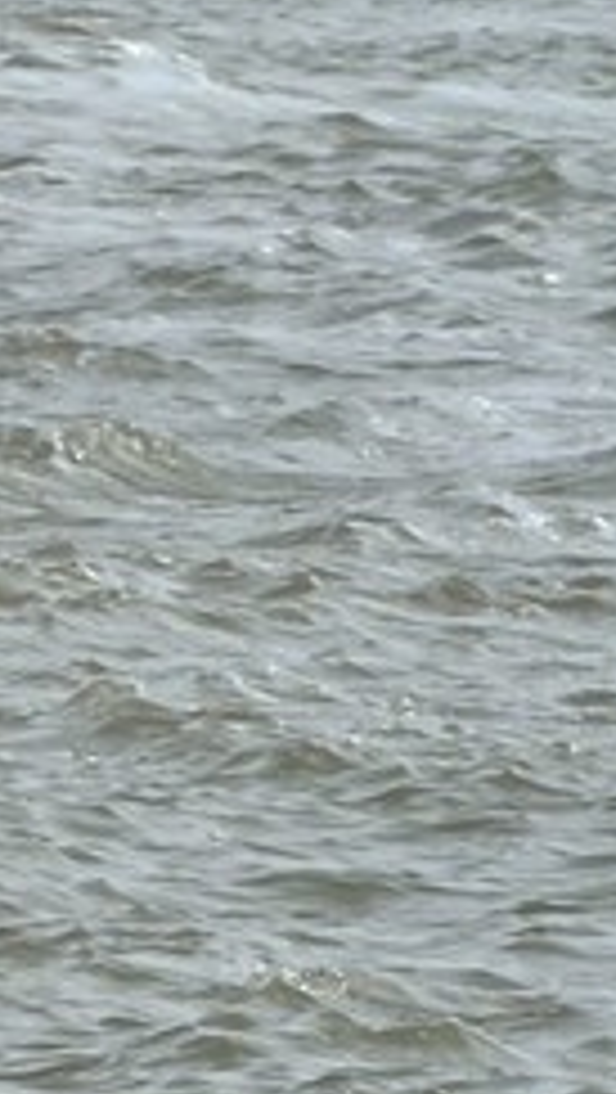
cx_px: -1459
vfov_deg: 1.2
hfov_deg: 0.7
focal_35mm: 1863
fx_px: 54004
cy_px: -216
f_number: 11
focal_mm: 180
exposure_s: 1/160
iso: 100
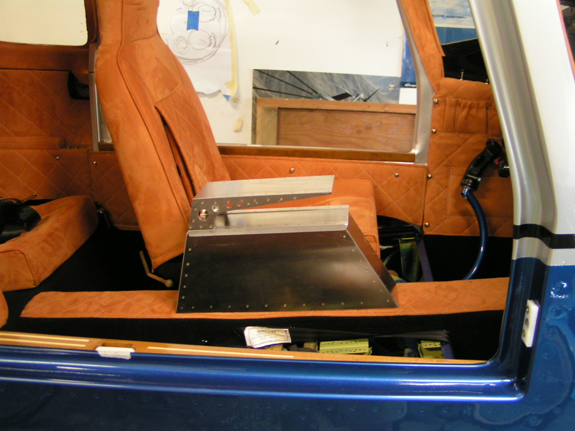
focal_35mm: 38
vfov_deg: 37.7
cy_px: 216
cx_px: 288
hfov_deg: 49.0
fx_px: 631
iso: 200
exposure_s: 1/8
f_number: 2.8
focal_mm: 5.8
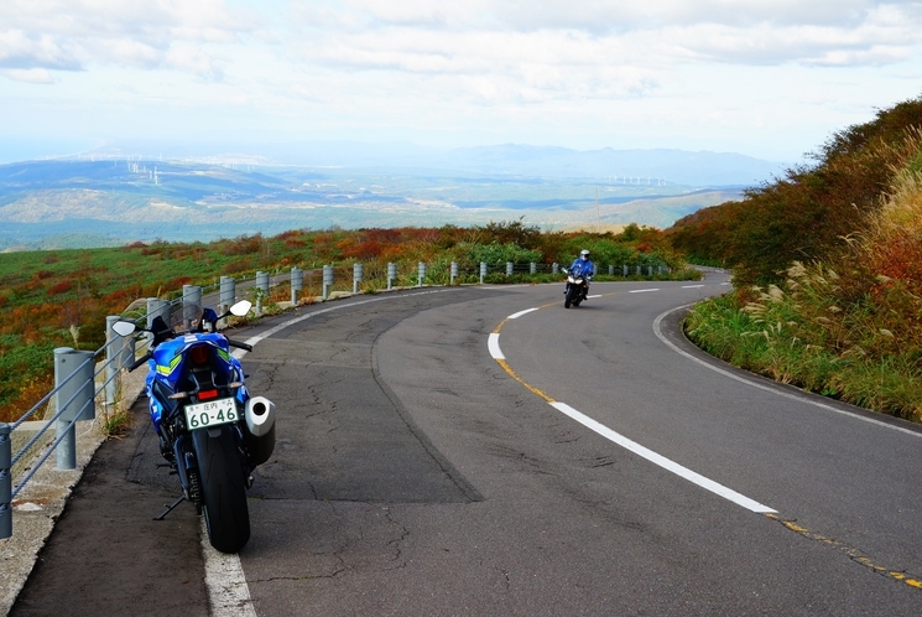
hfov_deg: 44.5
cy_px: 301
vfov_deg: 30.6
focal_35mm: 44
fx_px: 1128
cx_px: 436
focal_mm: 41
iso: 100
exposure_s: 1/90
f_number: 9.5
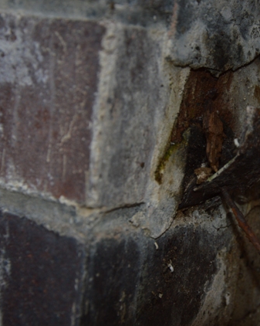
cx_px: 217
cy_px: 162
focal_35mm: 75
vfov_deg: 25.5
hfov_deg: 20.2
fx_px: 719
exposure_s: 1/60
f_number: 4.5
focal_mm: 35
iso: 400
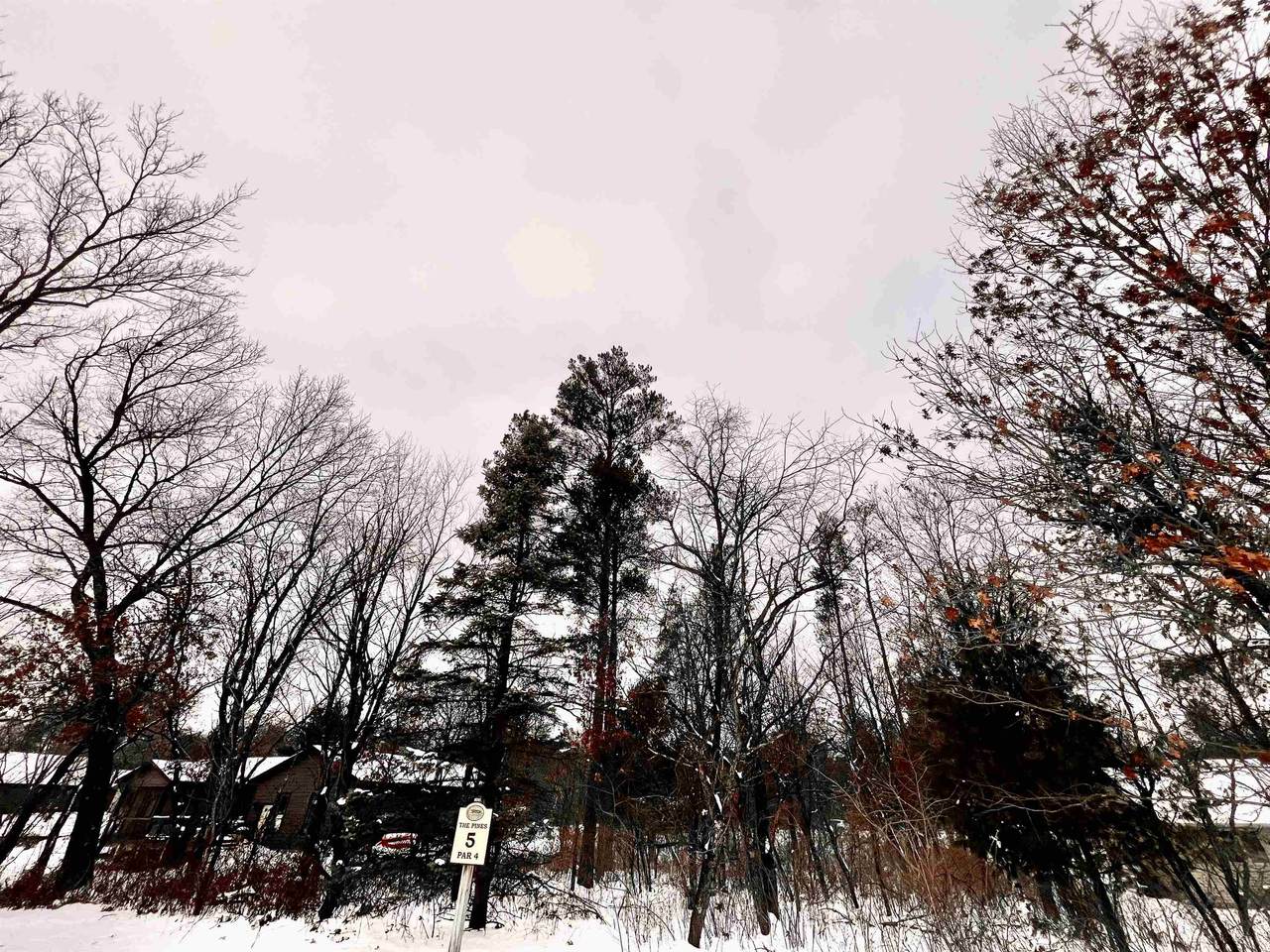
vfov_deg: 89.9
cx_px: 635
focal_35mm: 13
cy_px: 476
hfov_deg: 106.2
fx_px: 477
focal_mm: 1.57
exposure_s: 1/1054
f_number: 1.8
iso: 32
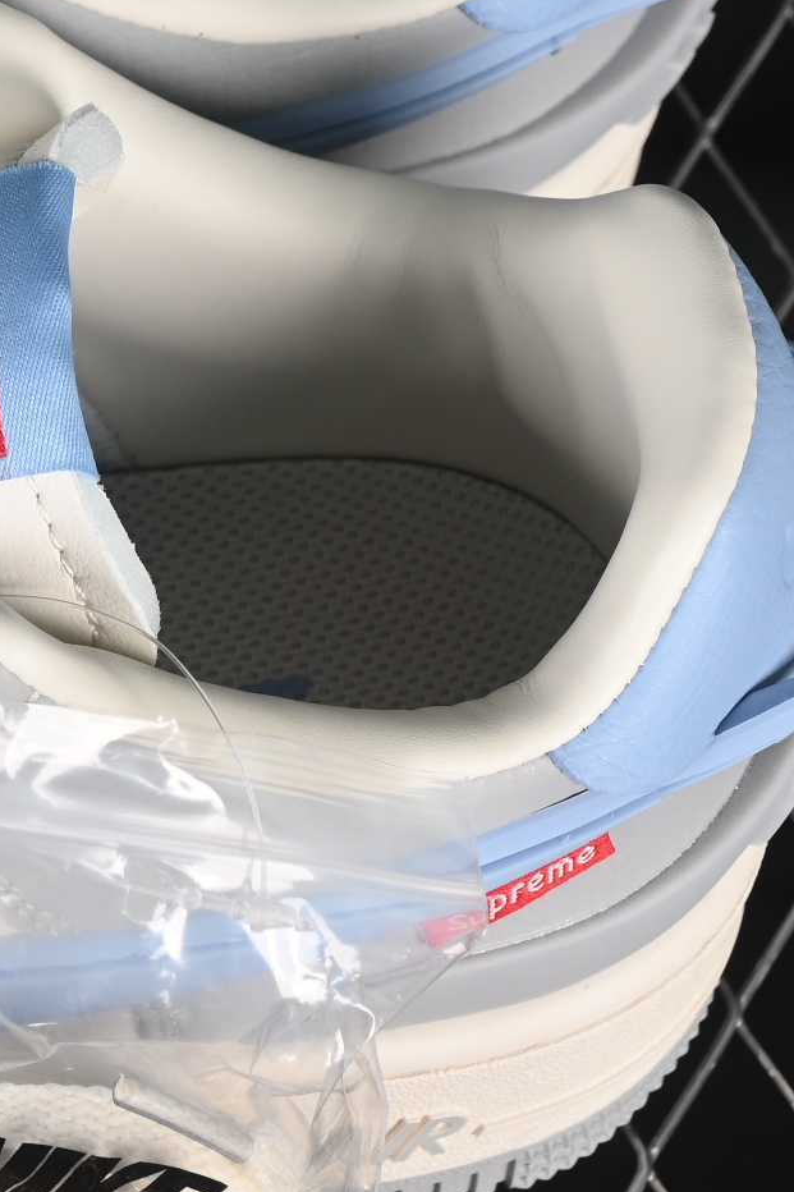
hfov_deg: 6.1
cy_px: 316
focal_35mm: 224
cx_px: -413
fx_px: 7413
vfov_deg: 9.2
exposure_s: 1/80
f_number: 7.1
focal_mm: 50
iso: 160
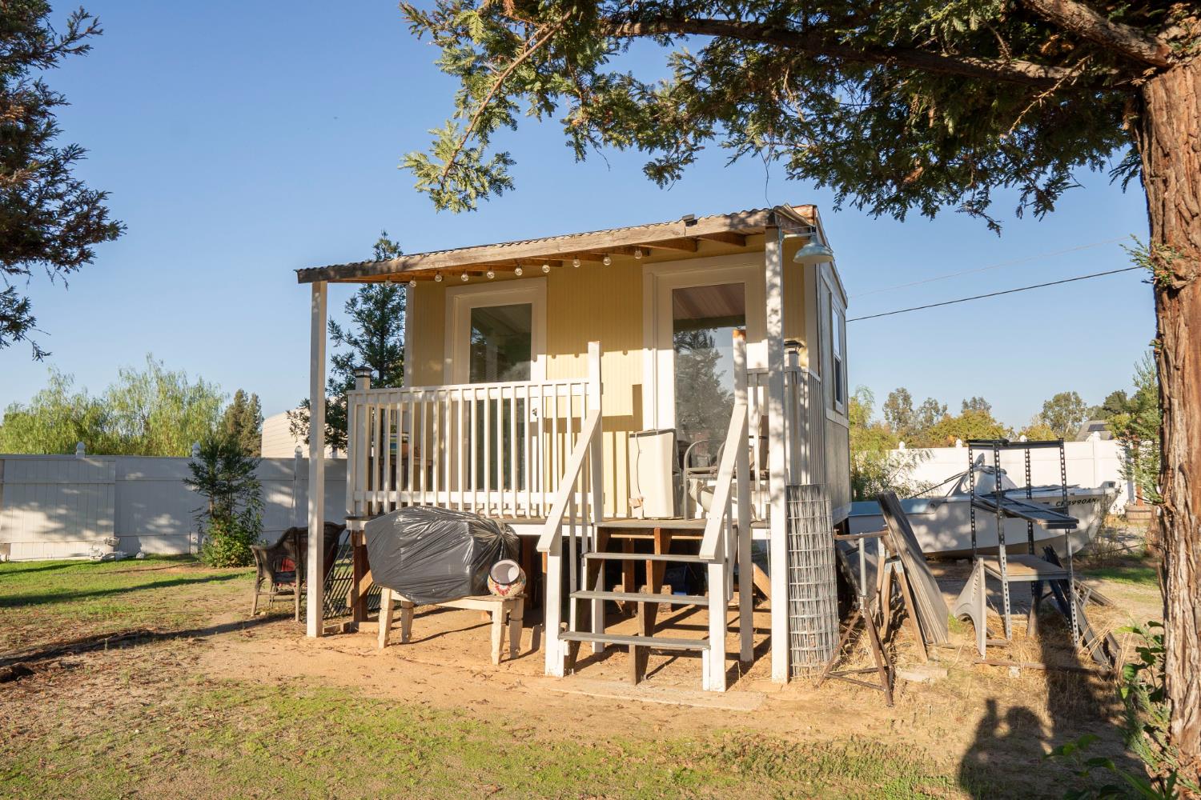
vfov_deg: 53.1
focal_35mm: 24
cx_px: 600
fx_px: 801
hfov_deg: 73.7
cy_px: 400
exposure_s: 1/500
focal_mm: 16
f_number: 7.1
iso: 100
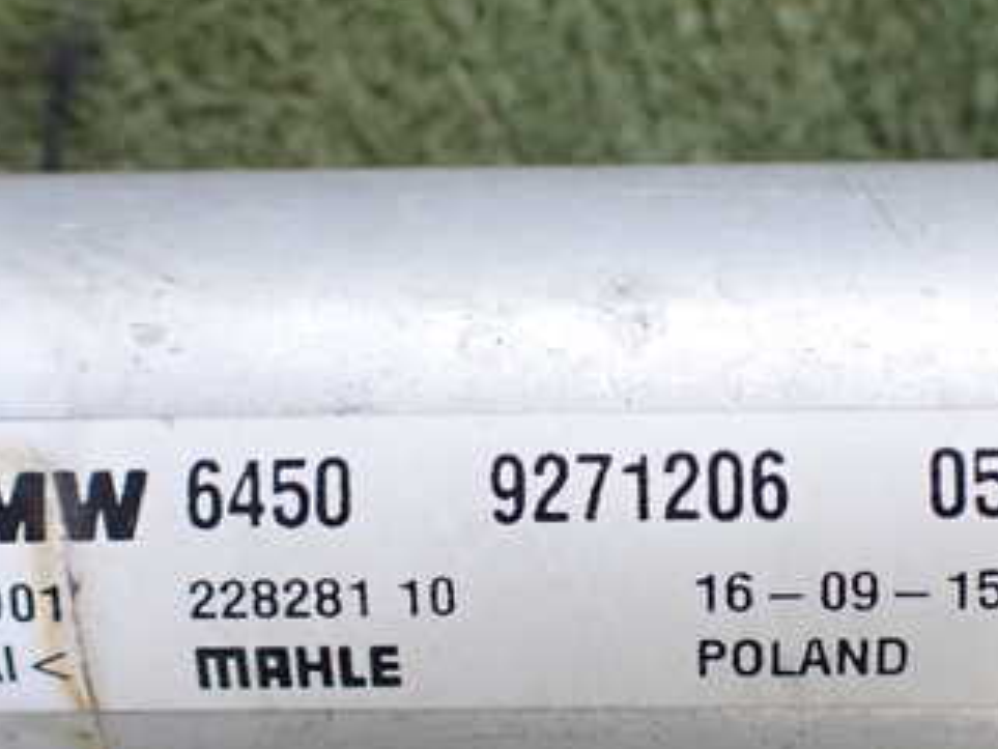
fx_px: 1615
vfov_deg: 26.0
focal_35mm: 56
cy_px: 476
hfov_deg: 34.2
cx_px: 609
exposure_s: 1/125
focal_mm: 5.4
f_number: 2.3
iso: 500
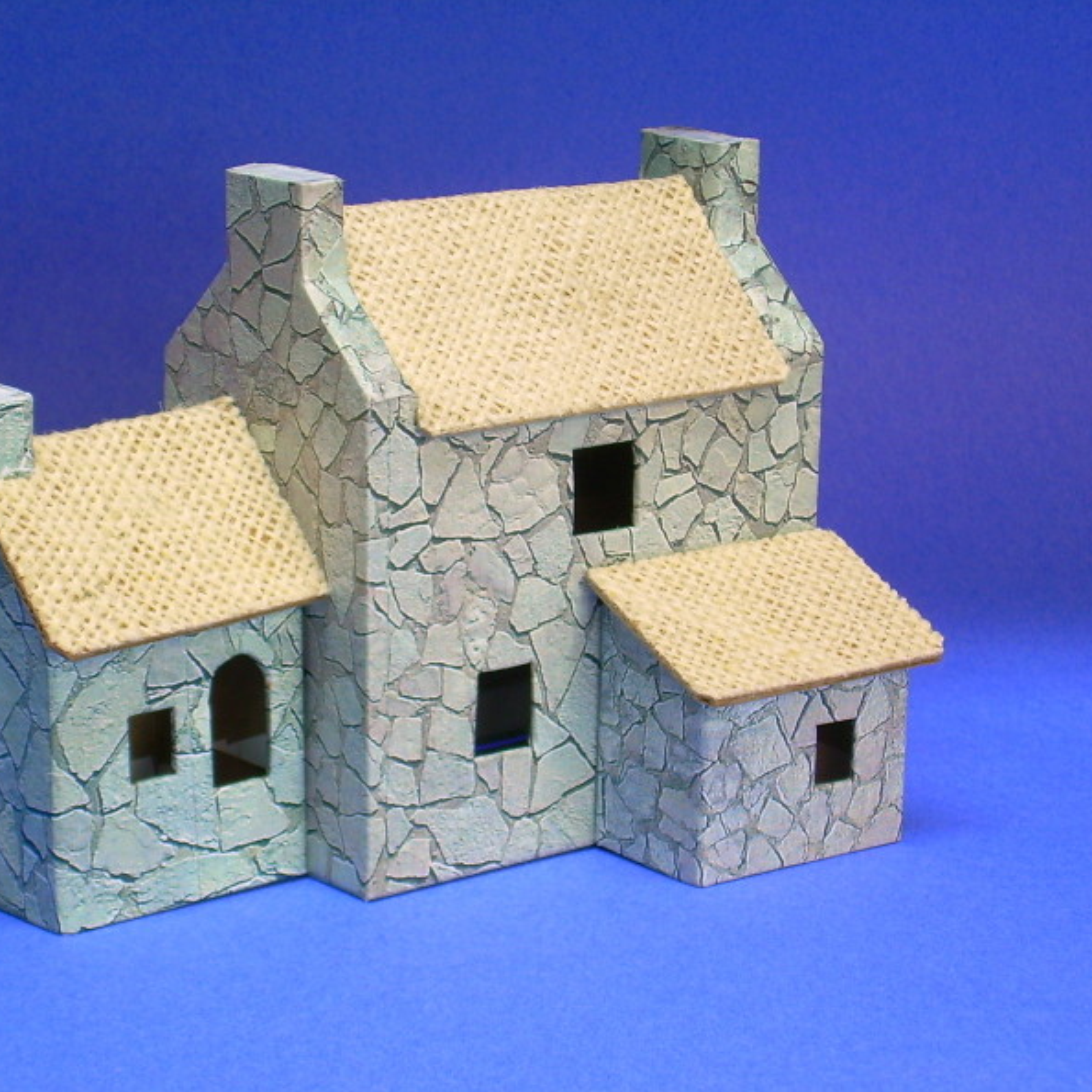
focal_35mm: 107
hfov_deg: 16.2
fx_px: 3819
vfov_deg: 16.3
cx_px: 385
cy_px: 545
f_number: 4.3
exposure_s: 1/5.2
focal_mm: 15.3
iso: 50
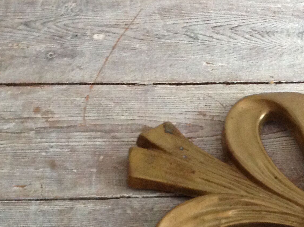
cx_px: 281
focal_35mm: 80
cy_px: 215
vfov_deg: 18.0
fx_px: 702
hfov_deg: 23.7
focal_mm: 4.28
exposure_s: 1/15
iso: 400
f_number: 2.4
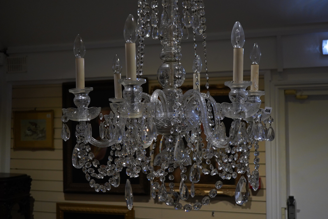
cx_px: 164
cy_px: 110
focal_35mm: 45
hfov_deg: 43.6
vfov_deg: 29.9
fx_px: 410
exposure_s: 1/125
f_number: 3.5
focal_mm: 30
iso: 1250
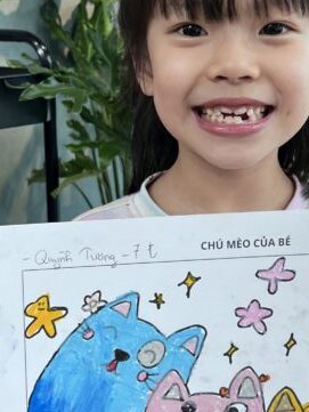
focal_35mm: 72
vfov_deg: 26.8
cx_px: 209
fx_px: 856
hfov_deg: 20.4
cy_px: 127
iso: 64
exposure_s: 1/100
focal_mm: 5.7
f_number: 1.5
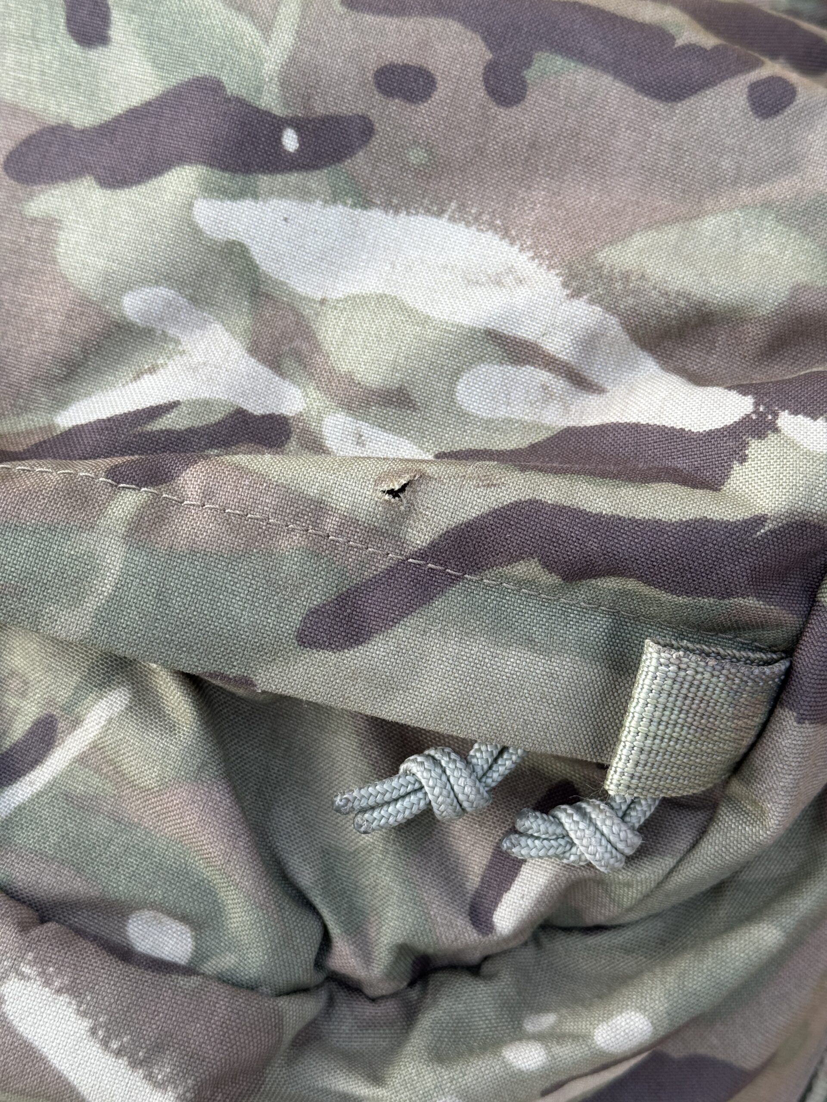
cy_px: 551
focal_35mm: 48
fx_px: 1529
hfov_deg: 30.3
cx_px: 414
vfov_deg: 39.7
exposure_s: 1/523
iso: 64
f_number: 1.78
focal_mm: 6.76
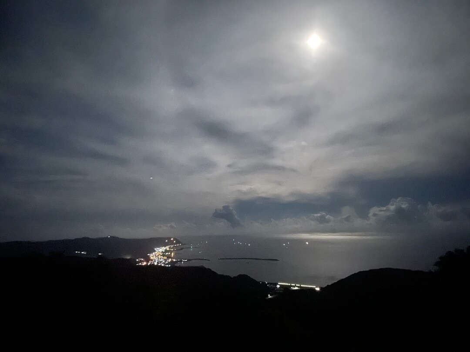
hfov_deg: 67.3
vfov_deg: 53.1
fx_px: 353
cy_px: 176
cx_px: 235
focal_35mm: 26
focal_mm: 4.2
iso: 2500
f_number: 1.6
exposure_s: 1/2
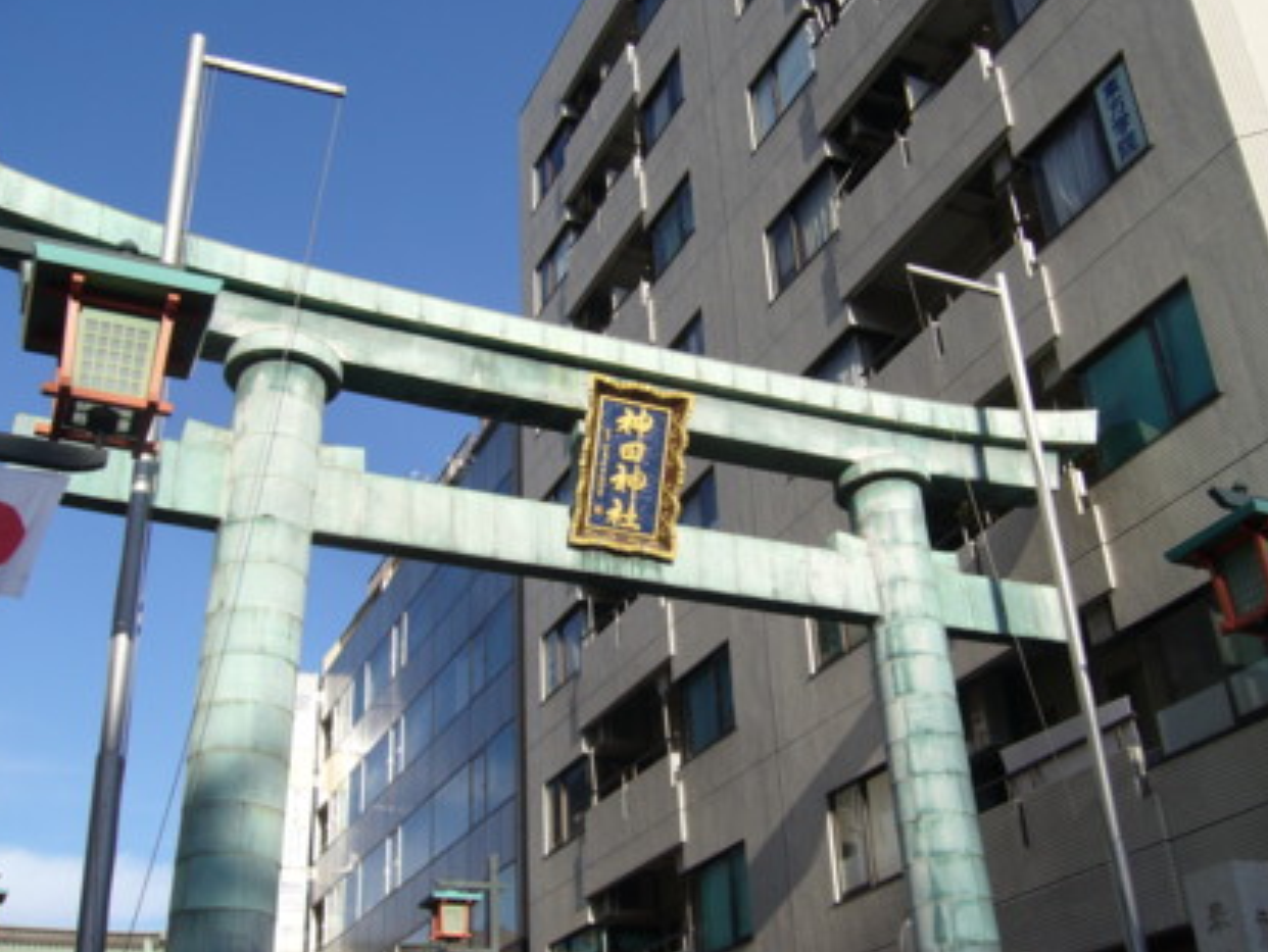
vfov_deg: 37.8
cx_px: 649
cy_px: 468
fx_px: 1393
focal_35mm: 38
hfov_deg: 48.9
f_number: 5.6
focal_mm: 5.8
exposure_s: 1/250
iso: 80
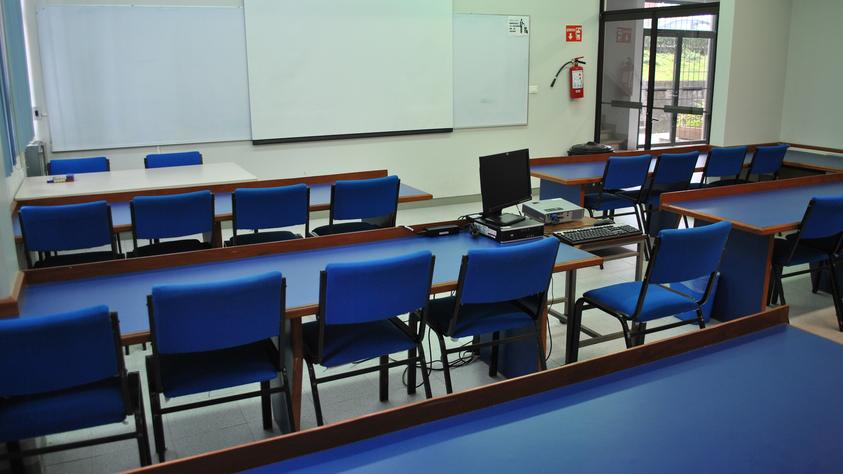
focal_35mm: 29
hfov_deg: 66.1
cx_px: 423
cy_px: 223
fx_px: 648
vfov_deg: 40.2
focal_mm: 18
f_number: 3.5
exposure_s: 1/40
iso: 200
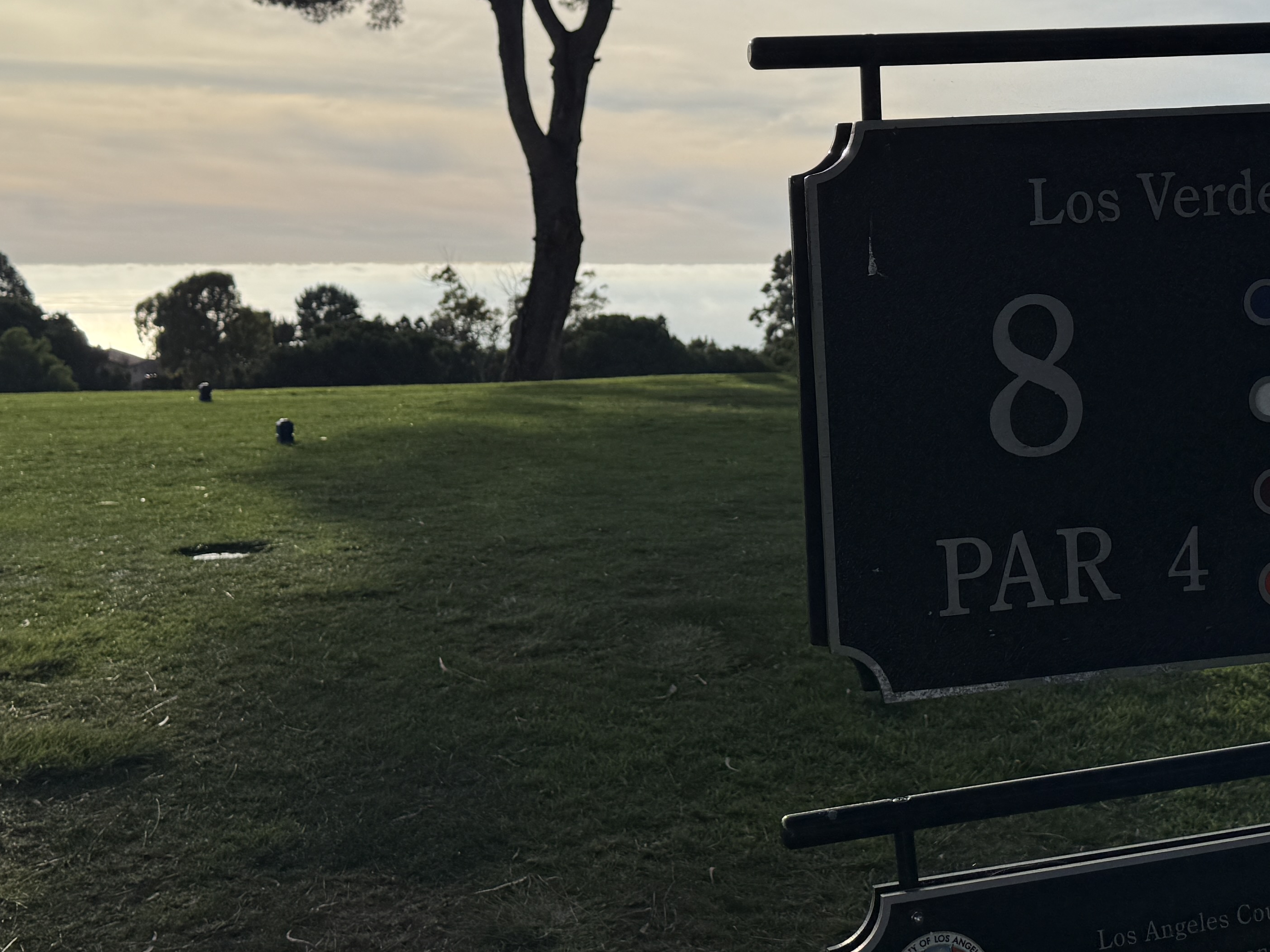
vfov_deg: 29.3
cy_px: 251
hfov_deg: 38.8
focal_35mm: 49
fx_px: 1798
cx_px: 714
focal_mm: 6.76
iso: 80
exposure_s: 1/14286
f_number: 1.78
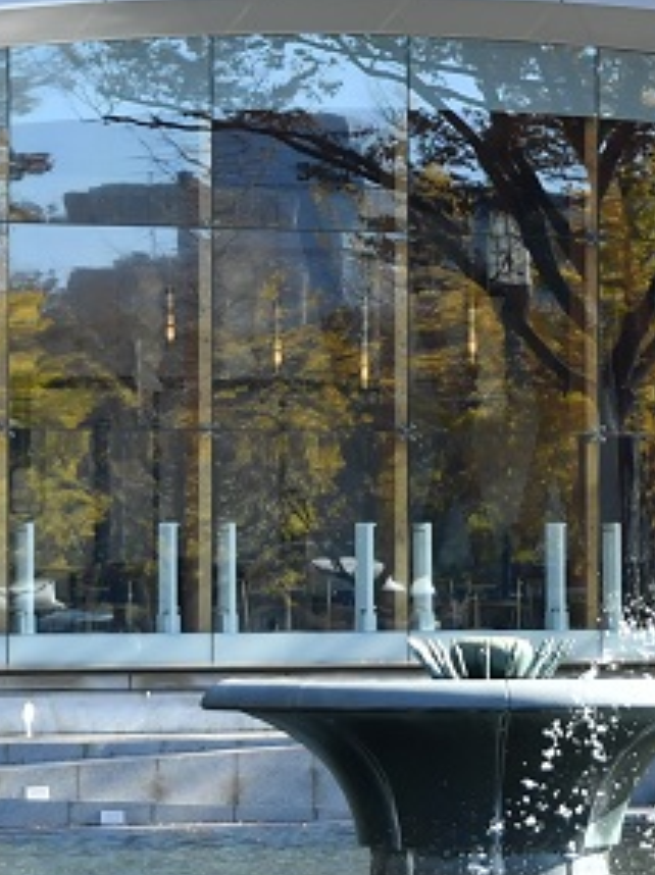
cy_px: 31
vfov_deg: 8.6
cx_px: 578
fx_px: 5811
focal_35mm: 230
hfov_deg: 6.4
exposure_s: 1/800
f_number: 4
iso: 200
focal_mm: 38
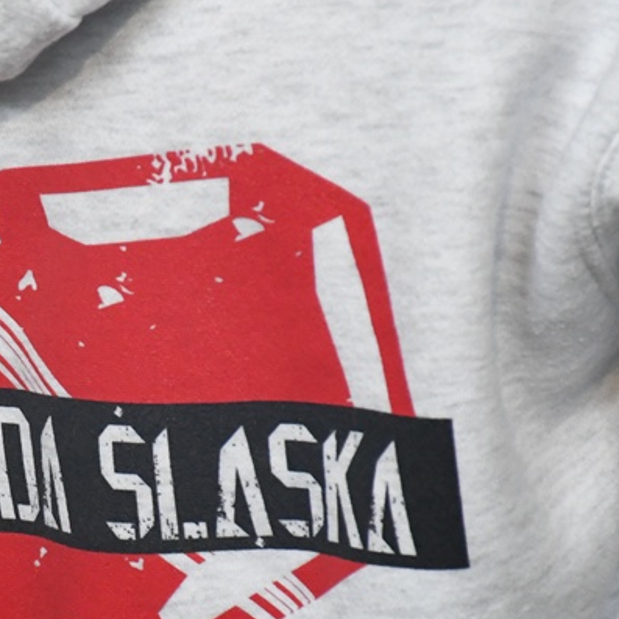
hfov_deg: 3.2
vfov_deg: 3.2
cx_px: 30
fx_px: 10925
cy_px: 451
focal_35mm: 540
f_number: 5.6
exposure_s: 1/320
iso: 4000
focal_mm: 140
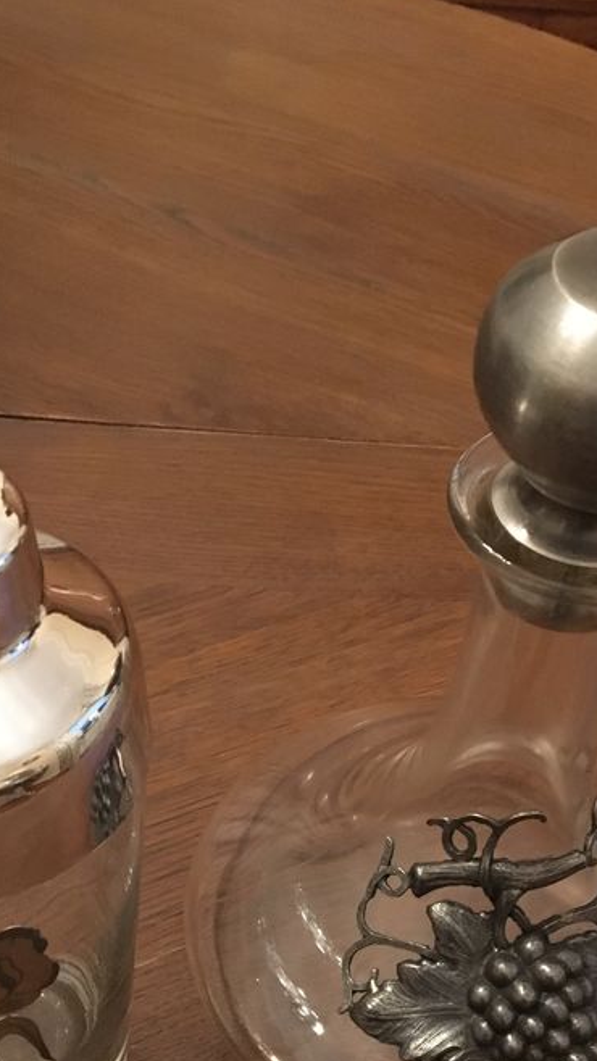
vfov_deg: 41.7
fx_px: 1351
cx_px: 287
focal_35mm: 48
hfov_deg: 24.9
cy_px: 792
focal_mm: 4.15
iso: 320
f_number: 2.2
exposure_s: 1/17
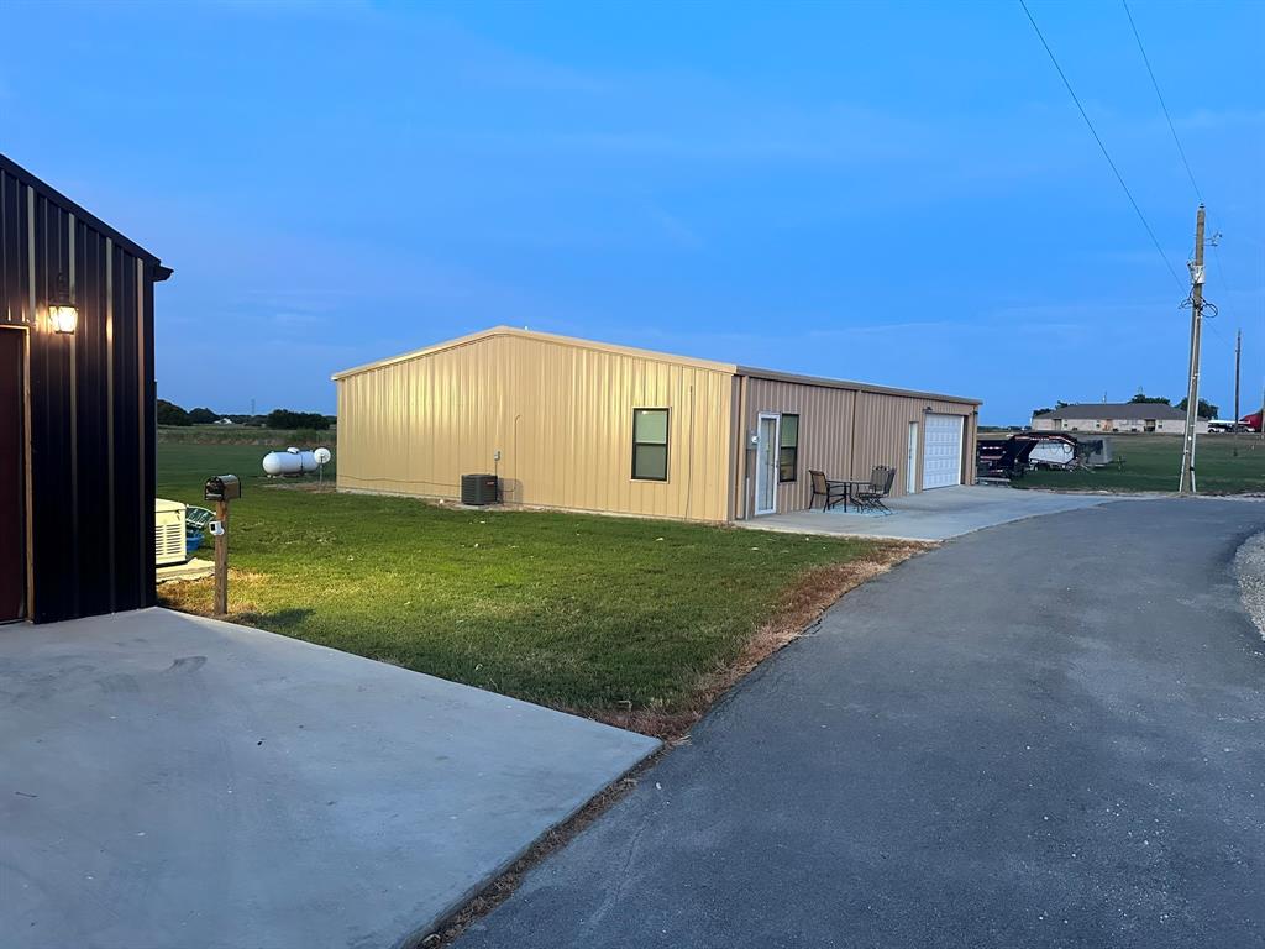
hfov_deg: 71.6
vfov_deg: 56.8
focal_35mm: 24
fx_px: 877
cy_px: 474
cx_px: 632
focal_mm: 6.86
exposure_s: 1/60
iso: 640
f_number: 1.78
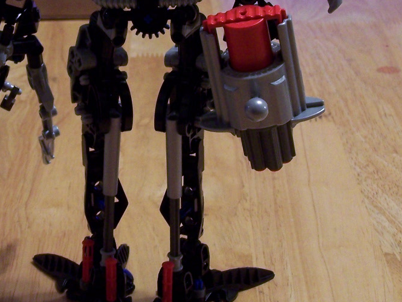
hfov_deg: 18.2
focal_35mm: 108
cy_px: 39
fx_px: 1254
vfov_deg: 13.6
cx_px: 151
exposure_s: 1/8
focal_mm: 8
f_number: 3
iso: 160
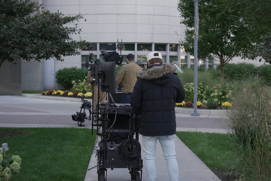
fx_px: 550
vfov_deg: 18.7
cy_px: 87
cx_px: 137
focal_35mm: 73
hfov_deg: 27.7
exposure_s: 1/50
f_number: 10
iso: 250
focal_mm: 70
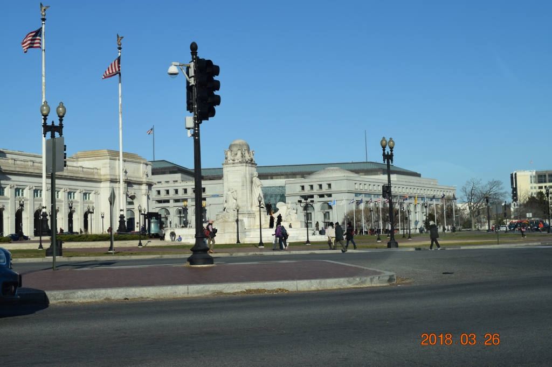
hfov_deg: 38.9
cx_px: 276
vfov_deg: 26.5
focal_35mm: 51
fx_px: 782
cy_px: 184
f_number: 10
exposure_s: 1/400
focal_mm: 34
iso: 200
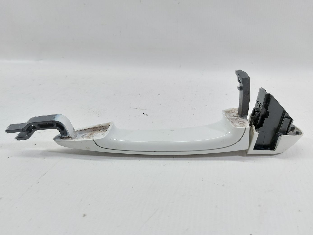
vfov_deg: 56.8
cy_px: 118
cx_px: 156
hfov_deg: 71.6
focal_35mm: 24
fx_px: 217
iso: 100
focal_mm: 5.23
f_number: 1.8
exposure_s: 1/50
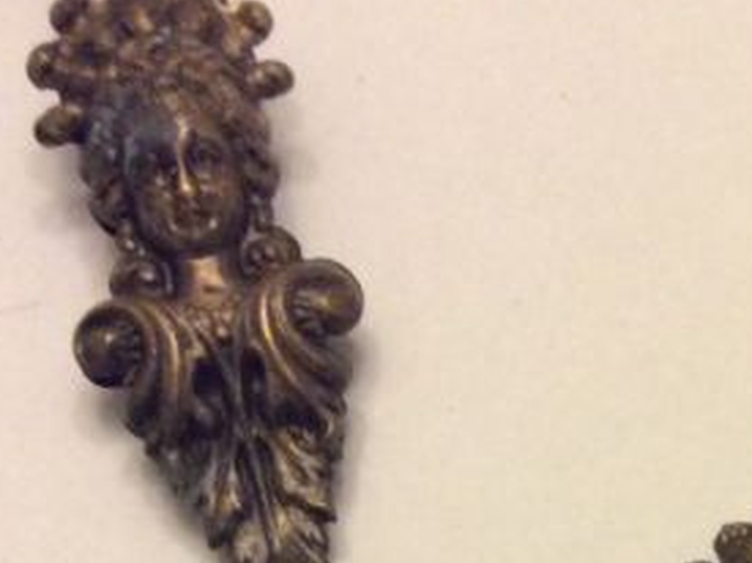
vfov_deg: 11.5
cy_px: 1024
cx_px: 878
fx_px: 2584
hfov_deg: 16.0
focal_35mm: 119
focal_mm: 3.3
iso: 200
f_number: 2.4
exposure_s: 1/24
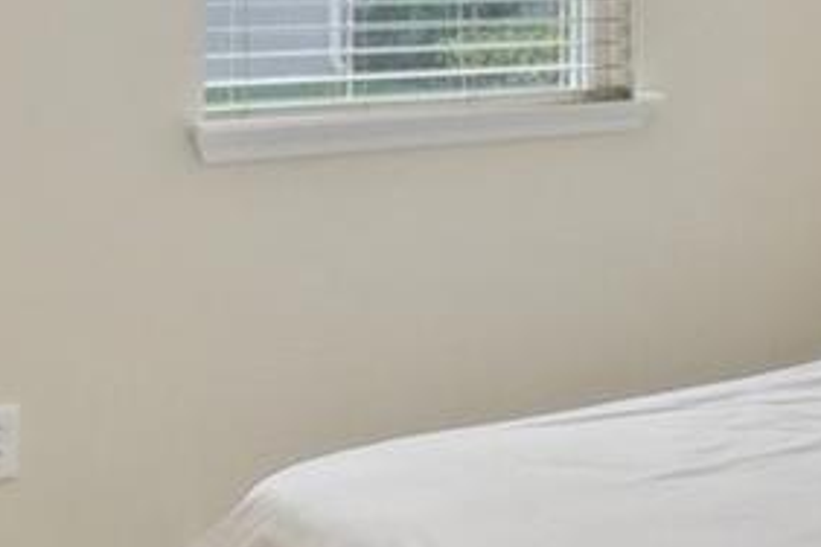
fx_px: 1938
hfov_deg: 23.4
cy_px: 3
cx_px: 719
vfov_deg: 15.8
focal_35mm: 85
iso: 400
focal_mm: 10
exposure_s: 1/100
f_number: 8
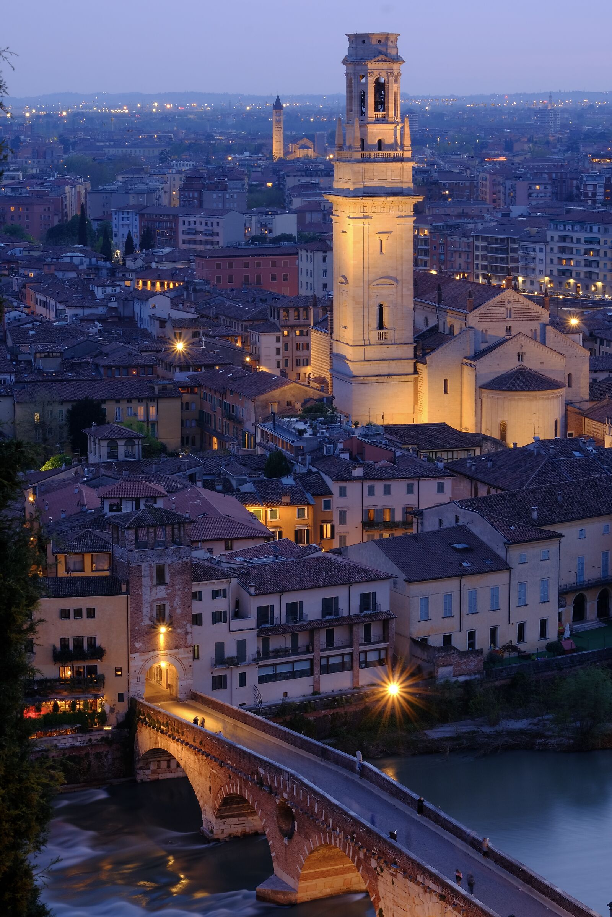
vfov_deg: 24.5
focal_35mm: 83
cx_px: 306
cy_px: 458
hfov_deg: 16.5
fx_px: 2116
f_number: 16
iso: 160
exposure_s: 15
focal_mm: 55
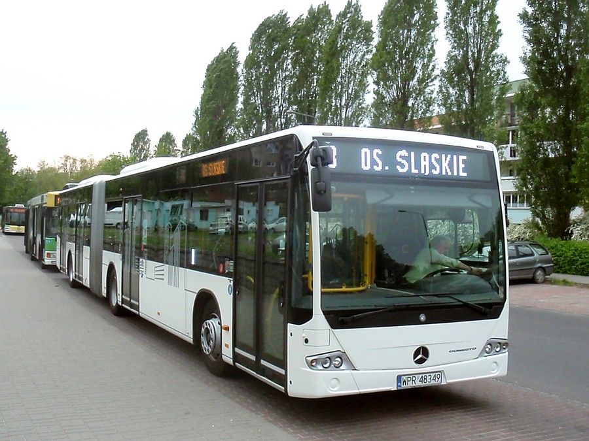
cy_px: 220
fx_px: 681
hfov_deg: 46.8
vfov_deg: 36.0
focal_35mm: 40
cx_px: 294
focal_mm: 7.25
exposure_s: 1/1000
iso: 640
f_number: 3.9
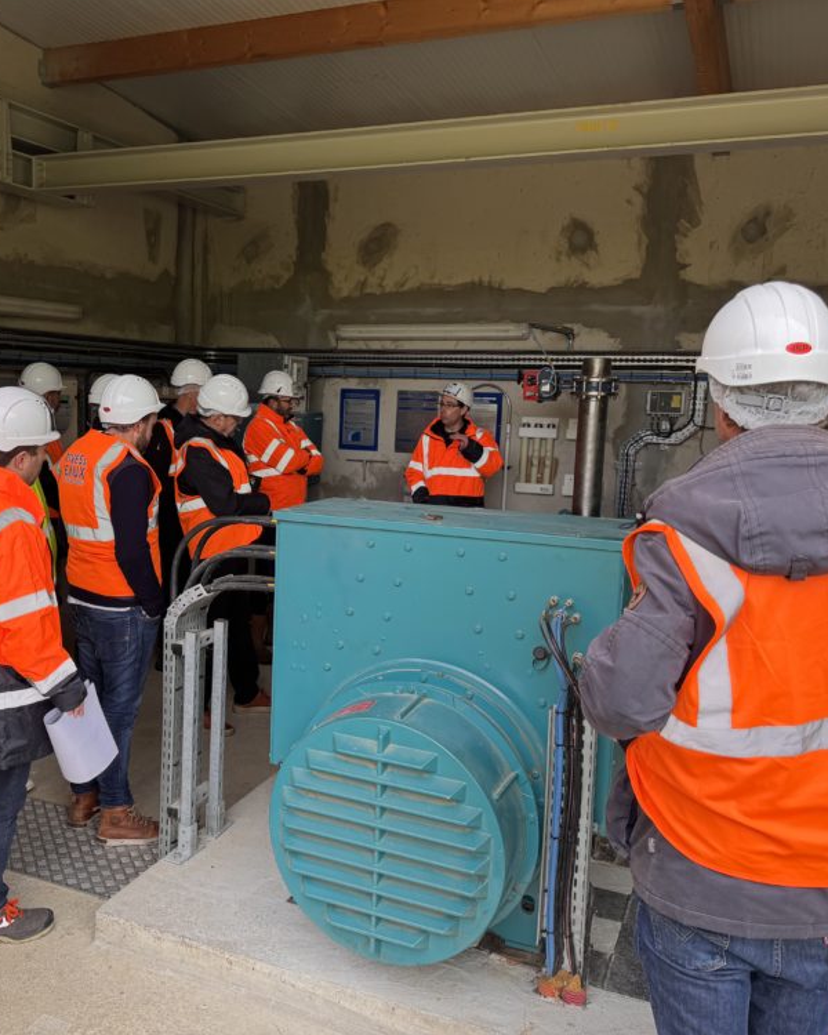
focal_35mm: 32
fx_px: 980
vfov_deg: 55.7
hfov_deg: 45.2
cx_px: 288
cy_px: 506
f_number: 1.78
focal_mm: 6.76
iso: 50
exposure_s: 1/121
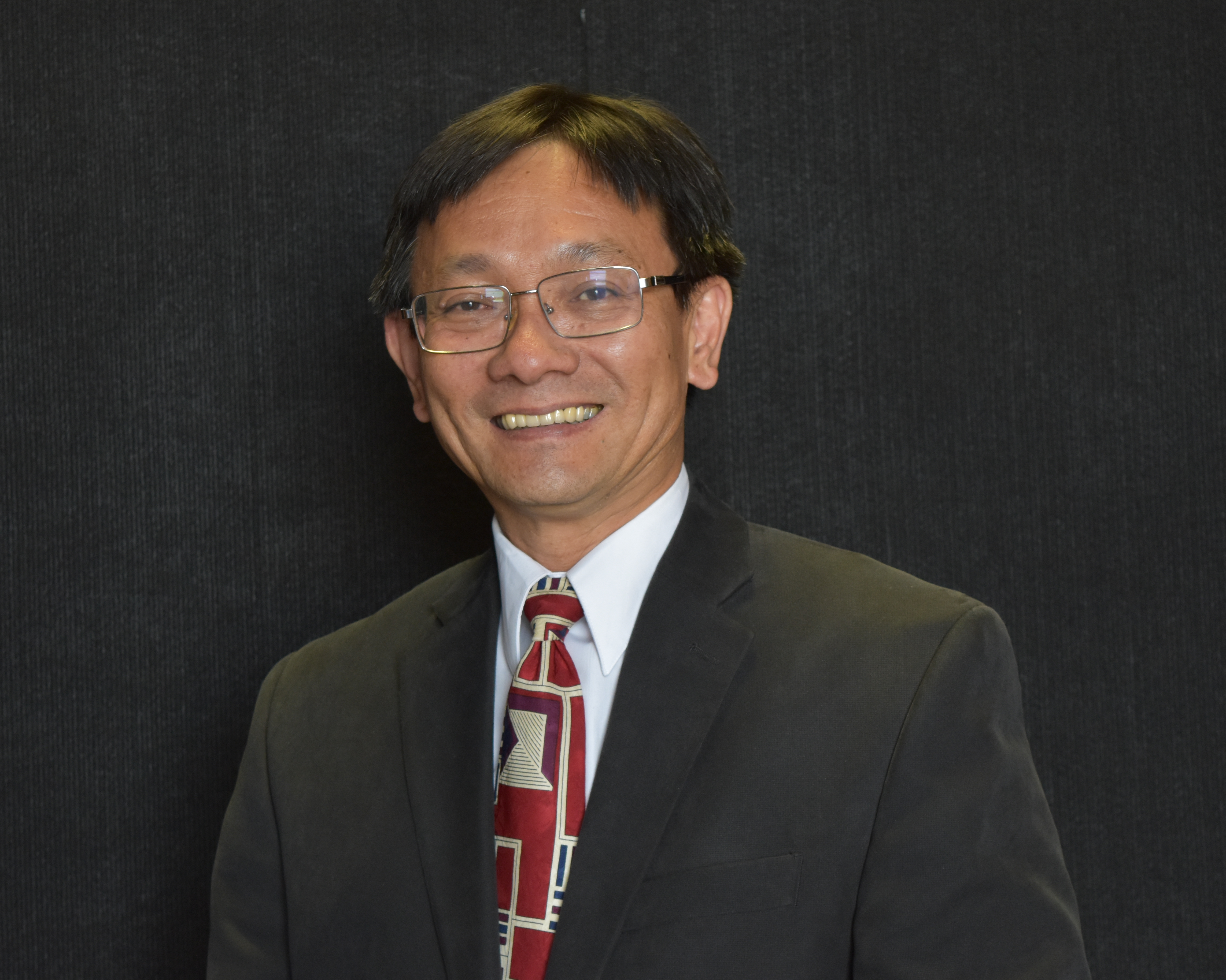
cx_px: 610
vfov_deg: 15.2
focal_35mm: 102
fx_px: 3687
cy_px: 509
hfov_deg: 18.9
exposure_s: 1/60
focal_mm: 55
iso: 900
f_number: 5.6
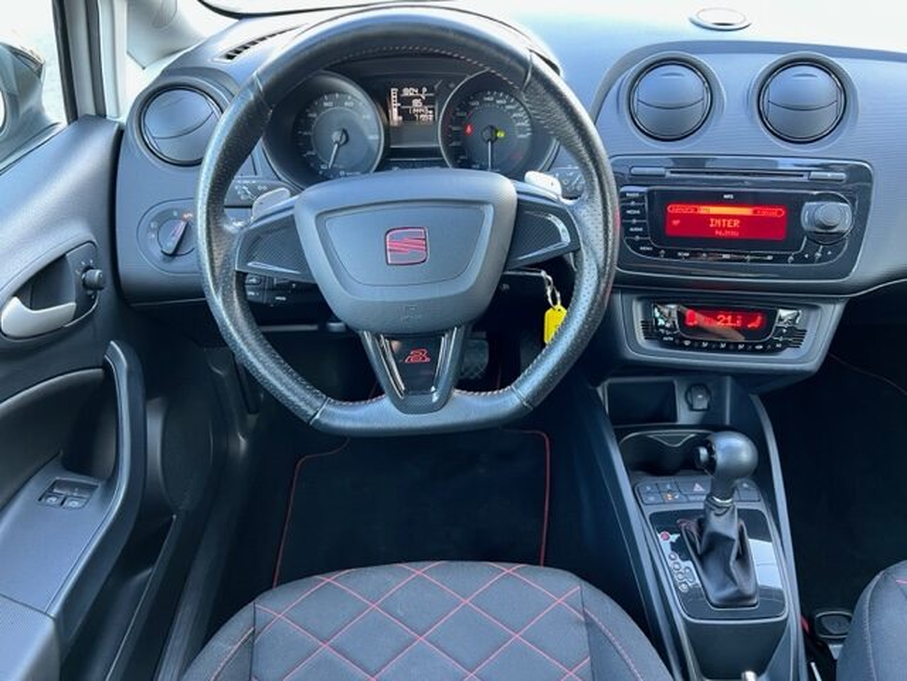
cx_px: 454
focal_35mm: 26
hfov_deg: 67.3
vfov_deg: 53.1
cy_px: 340
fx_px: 681
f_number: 1.5
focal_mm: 5.7
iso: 200
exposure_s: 1/60
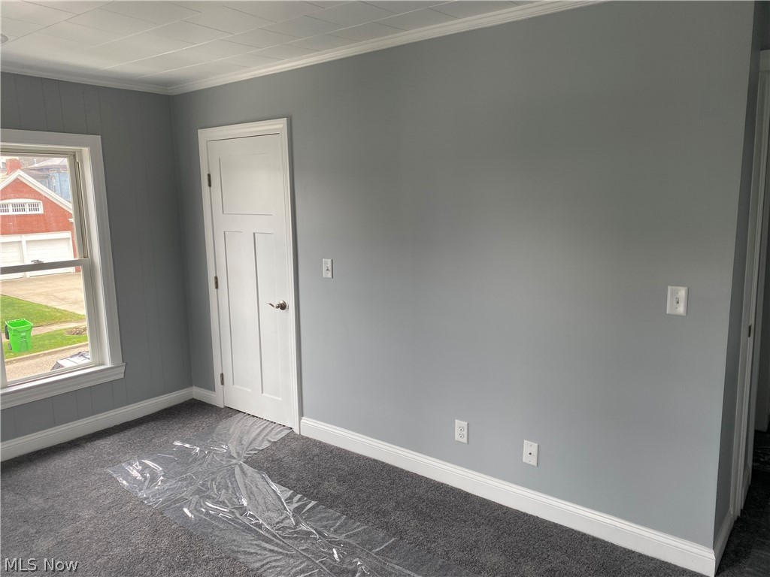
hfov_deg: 67.3
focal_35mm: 26
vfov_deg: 53.1
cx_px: 385
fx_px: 578
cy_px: 288
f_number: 1.8
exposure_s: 1/122
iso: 32
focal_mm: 4.25
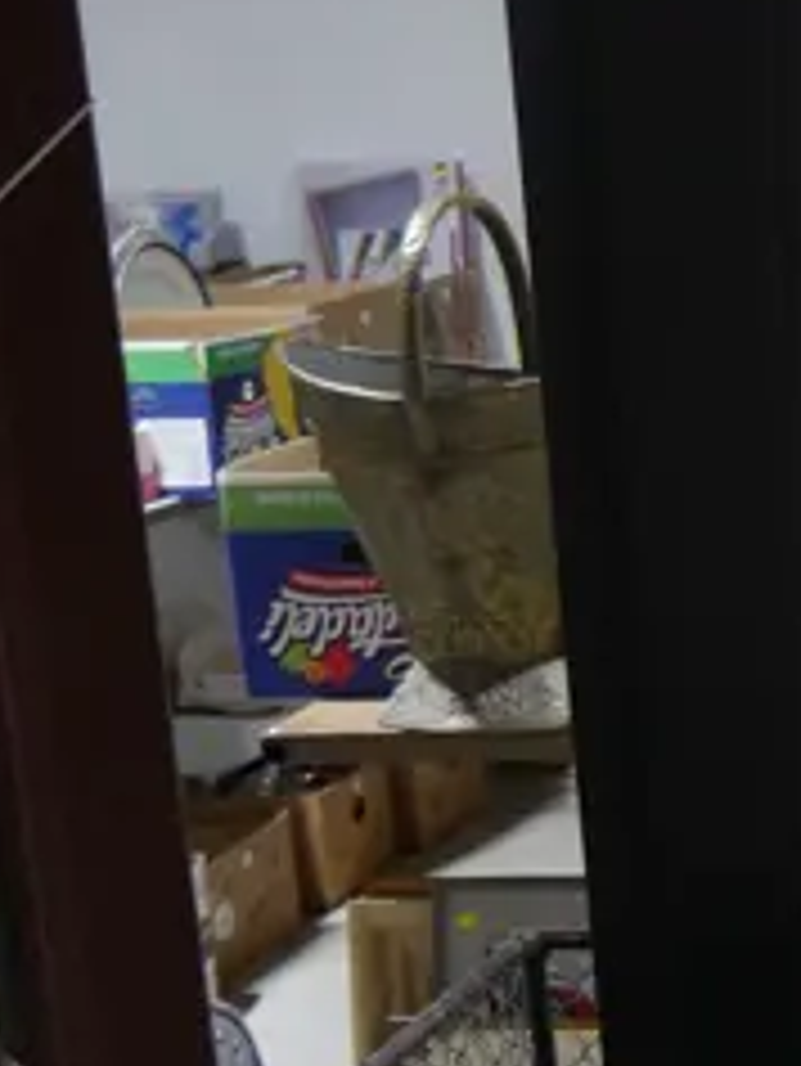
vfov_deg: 15.6
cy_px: 1336
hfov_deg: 11.2
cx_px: 1550
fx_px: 3730
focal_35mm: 121
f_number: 3.5
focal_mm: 14
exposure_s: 1/60
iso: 500
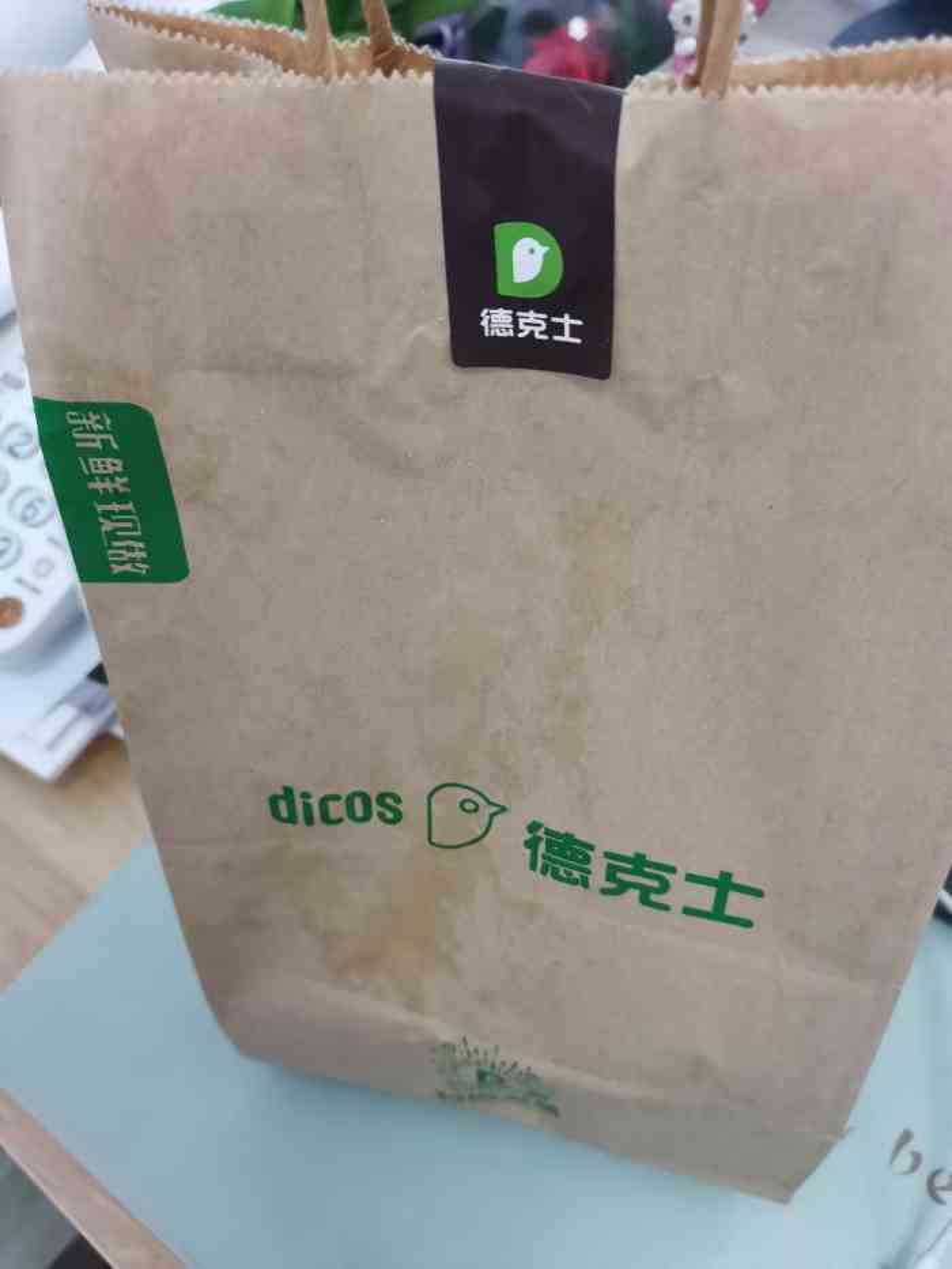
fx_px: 953
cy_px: 634
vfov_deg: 67.3
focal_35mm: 26
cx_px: 476
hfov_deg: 53.1
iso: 800
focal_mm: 5.58
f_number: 1.8
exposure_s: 1/100
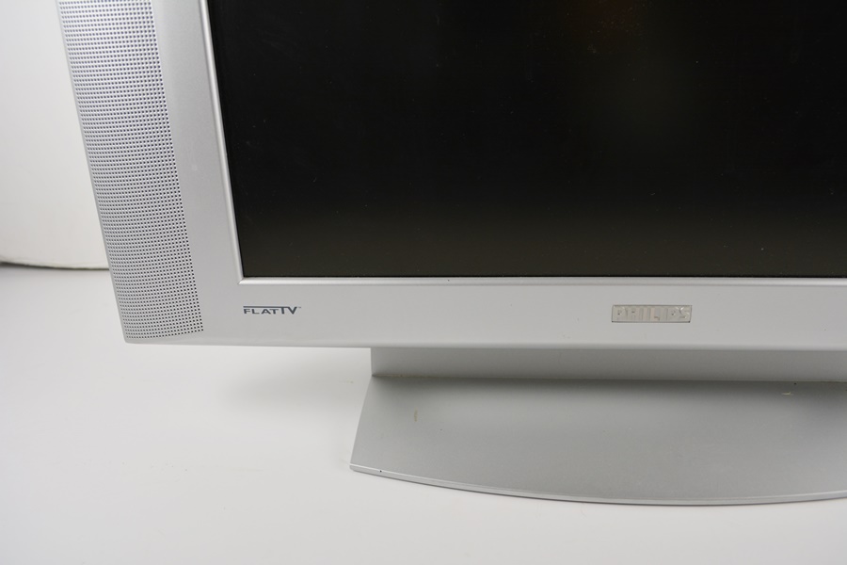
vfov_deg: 43.6
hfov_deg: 61.9
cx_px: 424
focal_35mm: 30
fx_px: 706
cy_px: 282
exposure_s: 1/125
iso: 280
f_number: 5.6
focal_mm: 20
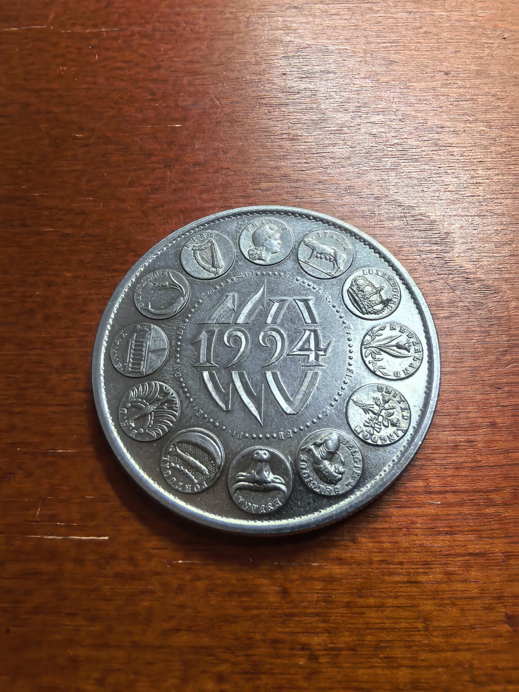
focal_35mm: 24
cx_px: 260
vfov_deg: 71.6
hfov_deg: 56.8
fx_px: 480
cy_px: 346
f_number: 2.2
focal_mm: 1.68
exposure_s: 1/100
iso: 200
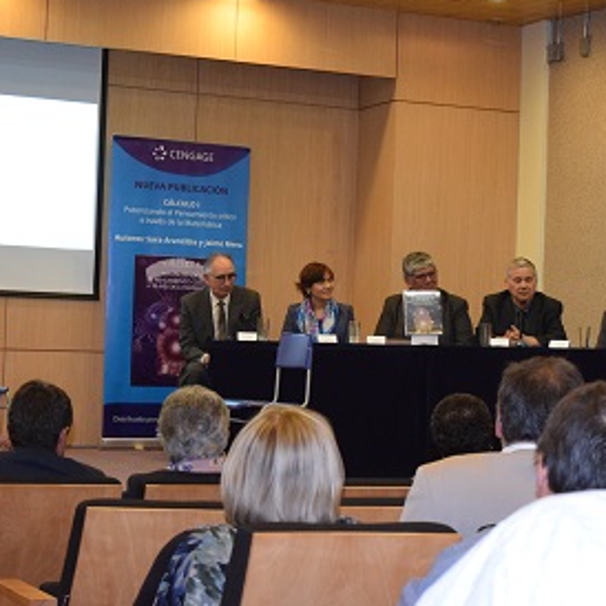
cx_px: 419
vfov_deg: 18.3
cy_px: 297
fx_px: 1882
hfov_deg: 18.2
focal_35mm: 95
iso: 2800
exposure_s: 1/60
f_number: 5.3
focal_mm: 48
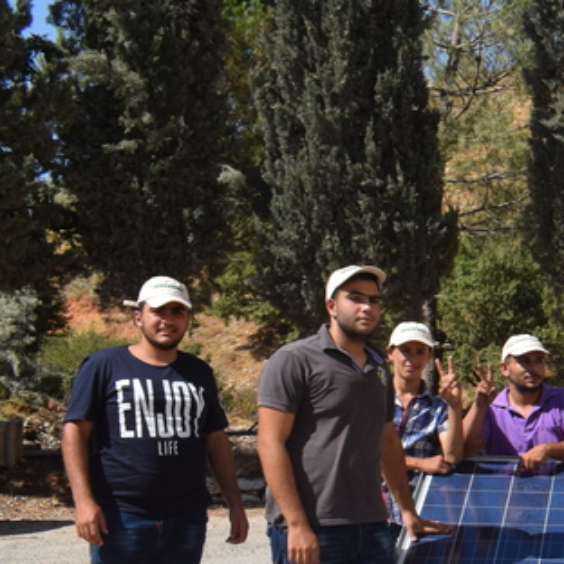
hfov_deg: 15.3
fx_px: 1806
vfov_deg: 17.7
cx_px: 1014
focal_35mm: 98
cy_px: 410
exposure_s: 1/400
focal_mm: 20
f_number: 10
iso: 200
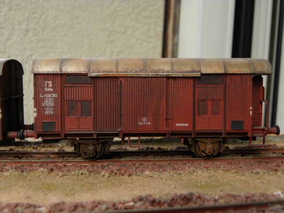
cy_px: 106
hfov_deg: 45.8
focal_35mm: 41
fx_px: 336
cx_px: 142
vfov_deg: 35.1
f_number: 3.2
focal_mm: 7.3
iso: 64
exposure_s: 1/76.8
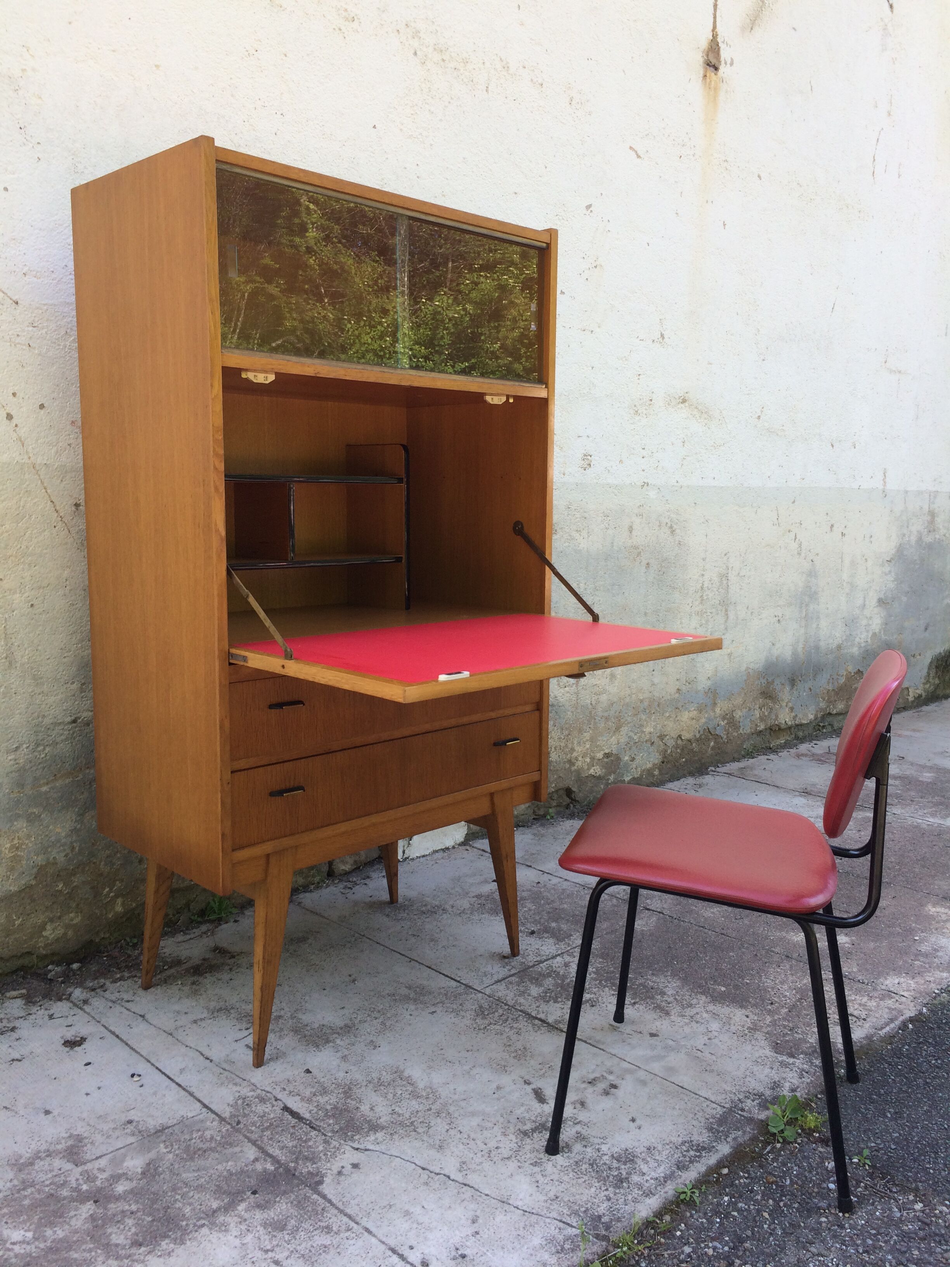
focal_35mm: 29
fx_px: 1061
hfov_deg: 48.2
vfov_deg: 61.7
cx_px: 475
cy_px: 634
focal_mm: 4.15
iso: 32
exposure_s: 1/228
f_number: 2.2
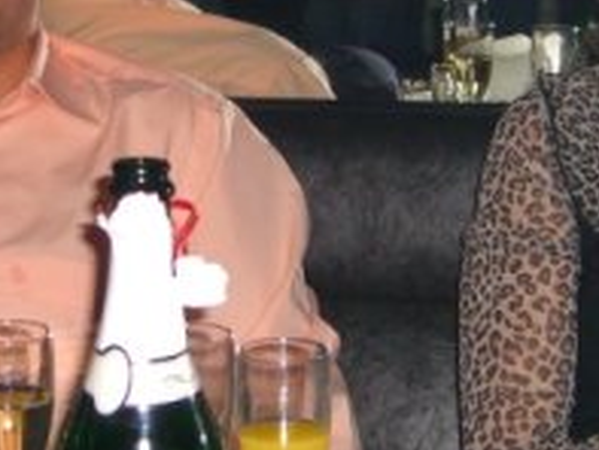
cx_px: 277
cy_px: 146
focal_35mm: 140
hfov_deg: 14.1
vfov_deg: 10.6
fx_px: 2424
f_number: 3.1
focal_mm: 9.5
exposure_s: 1/60
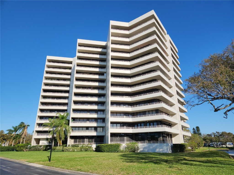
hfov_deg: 73.9
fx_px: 155
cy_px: 88
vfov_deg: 58.9
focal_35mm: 23
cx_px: 117
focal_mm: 5.4
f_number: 1.8
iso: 20
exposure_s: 1/3194
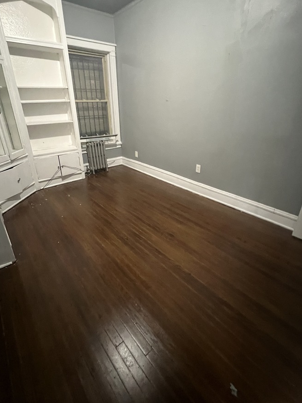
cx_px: 143
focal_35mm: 16
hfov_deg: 78.0
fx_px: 186
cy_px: 185
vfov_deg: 94.3
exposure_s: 1/30
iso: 1000
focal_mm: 1.57
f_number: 1.8
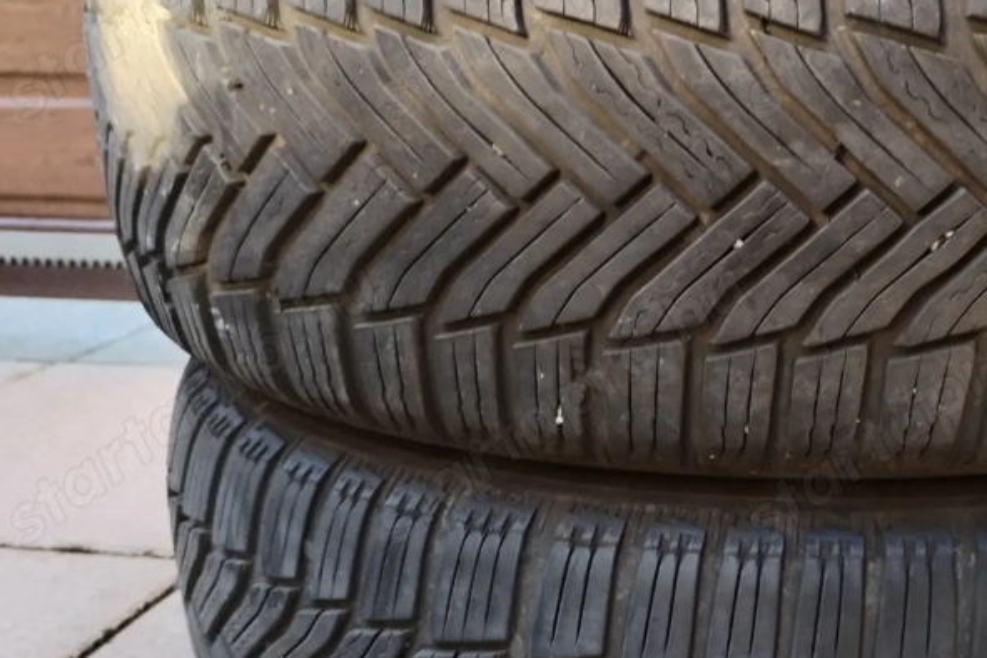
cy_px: 434
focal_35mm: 51
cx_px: 780
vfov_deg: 26.3
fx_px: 1398
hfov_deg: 37.6
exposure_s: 1/50
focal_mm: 4.75
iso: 148
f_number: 1.8
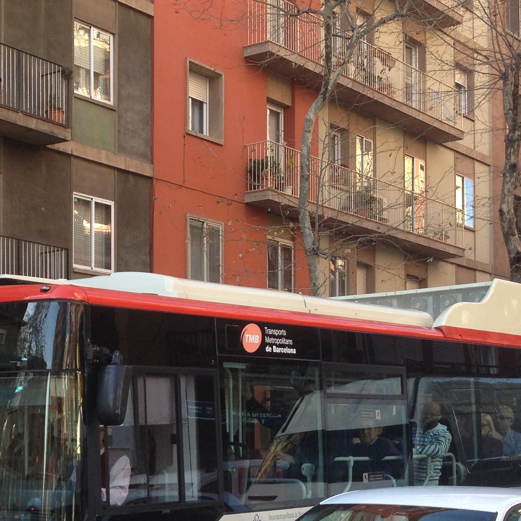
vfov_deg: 20.9
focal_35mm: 82
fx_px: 1396
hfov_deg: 20.7
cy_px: 408
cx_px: 51
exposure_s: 1/179
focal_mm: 4.28
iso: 50
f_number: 2.4
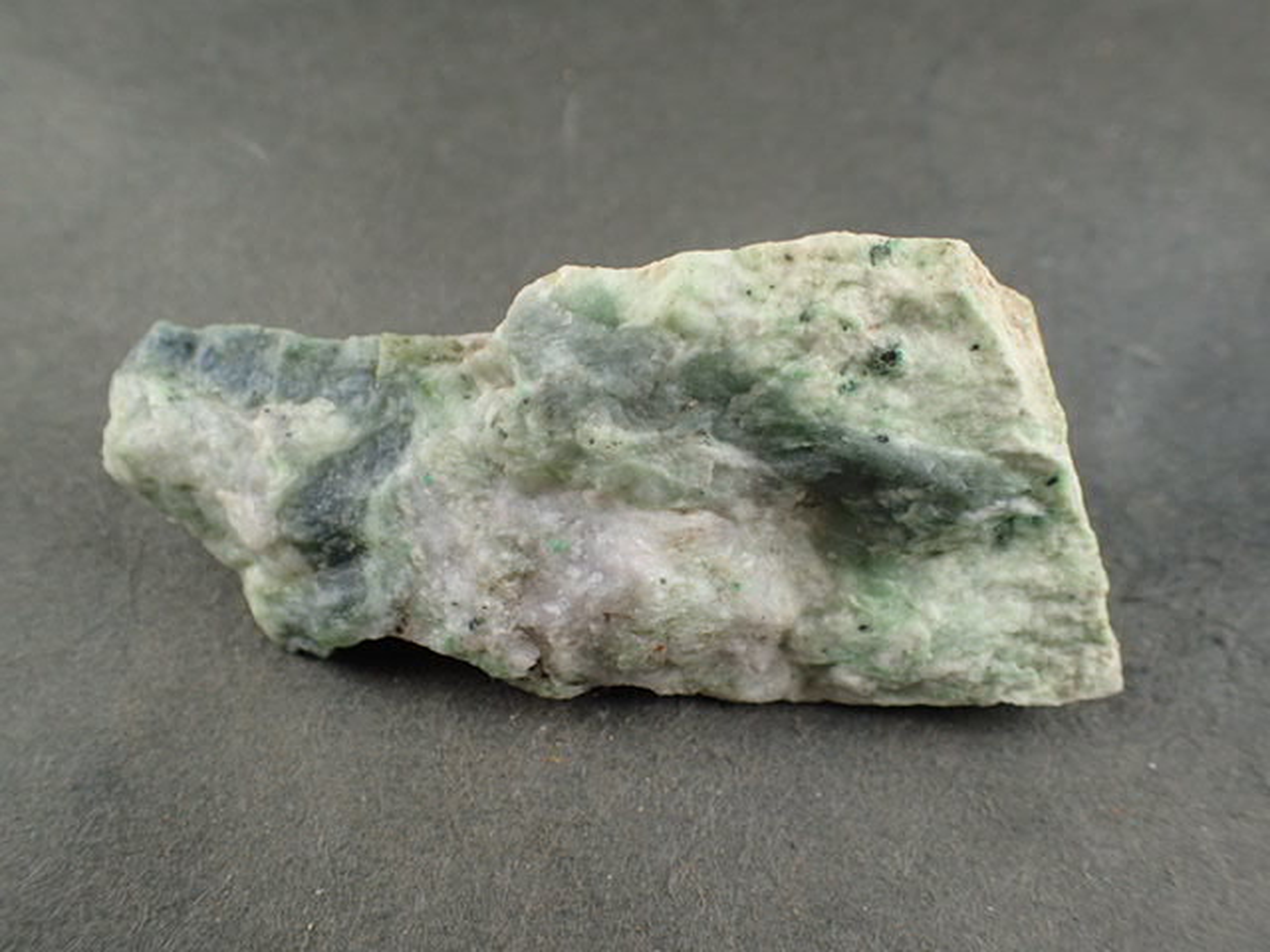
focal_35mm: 30
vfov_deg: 46.8
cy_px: 476
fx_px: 1101
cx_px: 635
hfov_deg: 60.0
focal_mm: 5.5
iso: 100
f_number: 2.3
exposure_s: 1/160
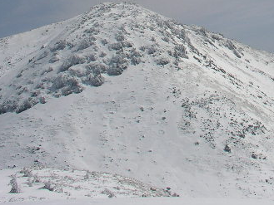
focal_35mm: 72
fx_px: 570
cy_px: 11
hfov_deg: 26.8
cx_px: 197
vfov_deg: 20.0
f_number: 6.9
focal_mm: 5.7
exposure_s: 1/2000
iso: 50
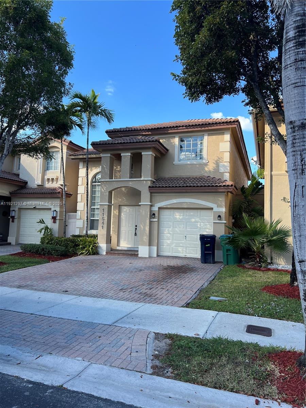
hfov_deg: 53.1
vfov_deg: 67.3
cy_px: 204
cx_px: 153
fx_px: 306
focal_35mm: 26
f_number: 1.5
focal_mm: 5.7
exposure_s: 1/1196
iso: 50
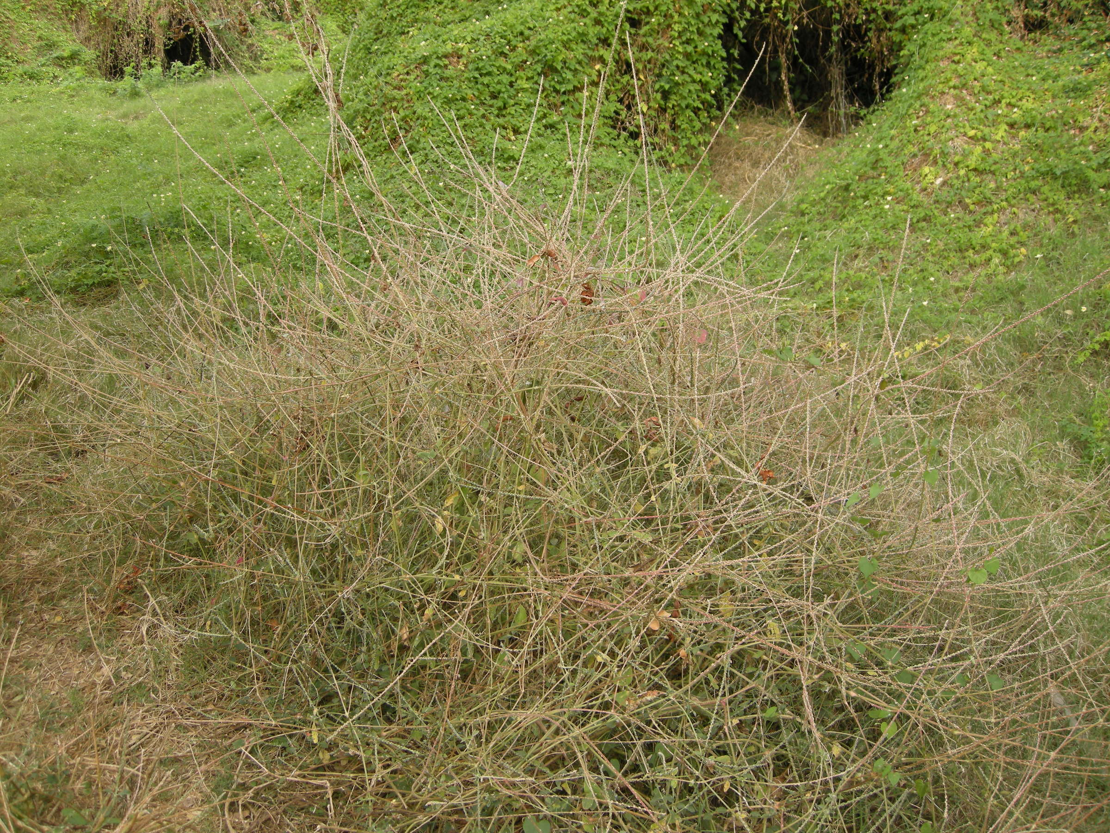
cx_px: 555
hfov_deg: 52.6
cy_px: 416
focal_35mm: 35
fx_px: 1122
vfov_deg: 40.7
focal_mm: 7.5
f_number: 3.8
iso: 64
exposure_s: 1/81
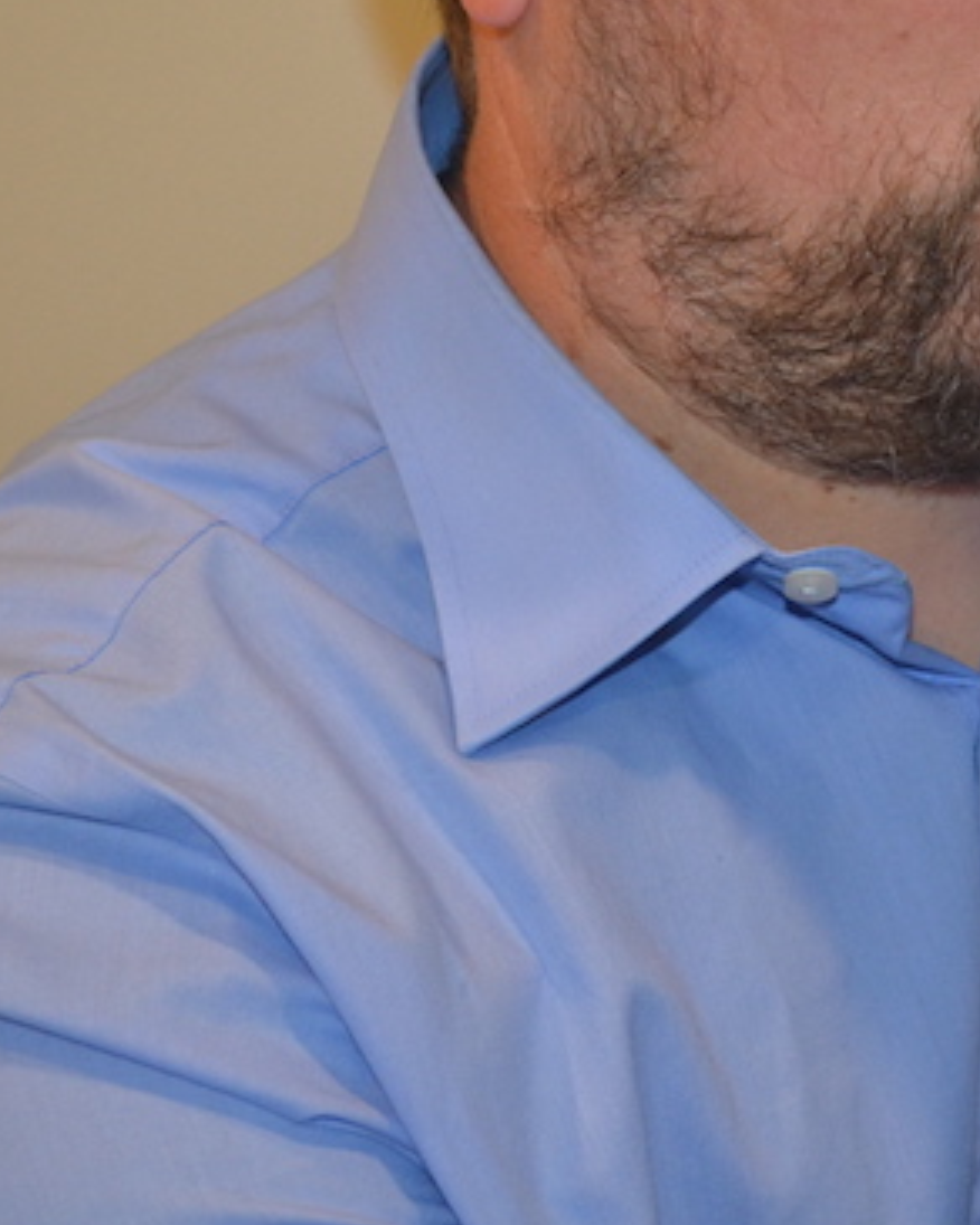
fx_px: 4024
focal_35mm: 111
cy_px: 374
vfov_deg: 17.2
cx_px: 1087
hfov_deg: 13.6
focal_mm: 36
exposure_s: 1/60
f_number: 5
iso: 1600
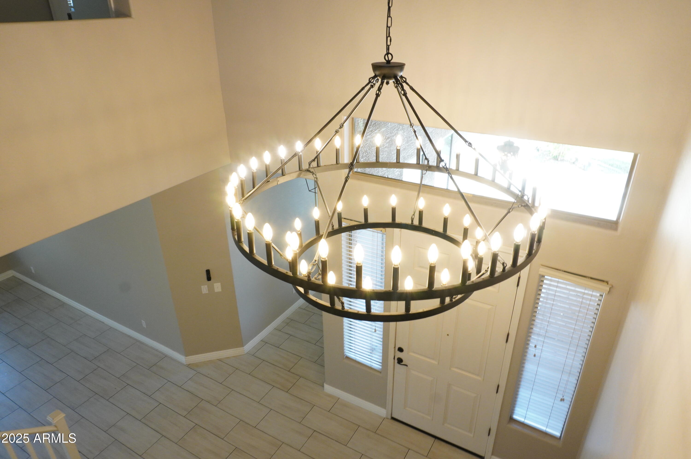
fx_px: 460
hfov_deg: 73.8
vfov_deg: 53.0
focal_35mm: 24
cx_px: 346
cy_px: 230
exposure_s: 1/30
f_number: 11
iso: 1600
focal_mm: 16
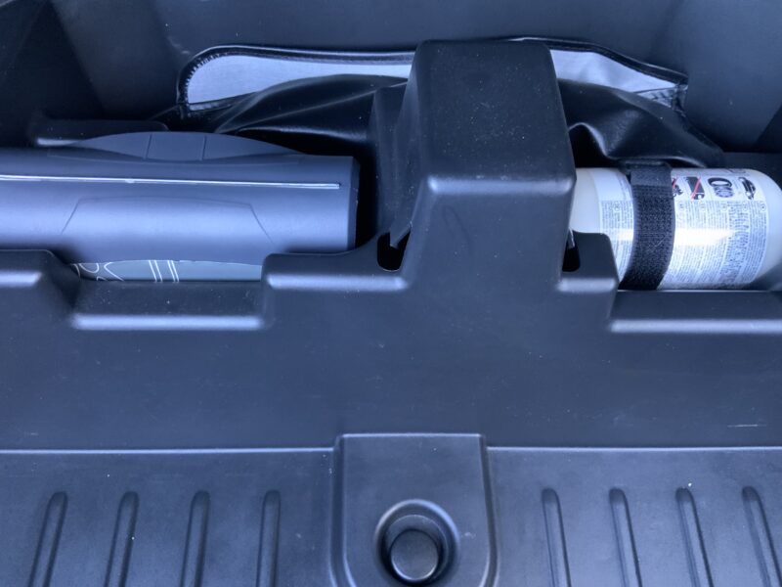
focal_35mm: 29
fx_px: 655
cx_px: 391
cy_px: 294
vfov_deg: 48.2
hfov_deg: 61.7
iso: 320
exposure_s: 1/34
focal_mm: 3
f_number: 1.8
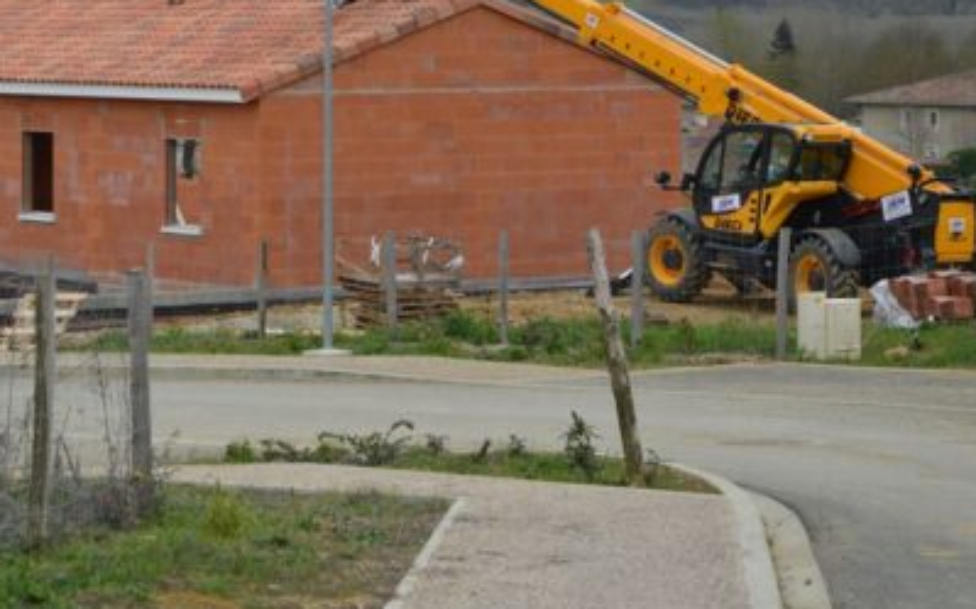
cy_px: 163
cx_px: 333
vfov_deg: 9.2
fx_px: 3775
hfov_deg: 14.7
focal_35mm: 142
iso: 100
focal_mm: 58
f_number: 7.1
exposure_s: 1/200
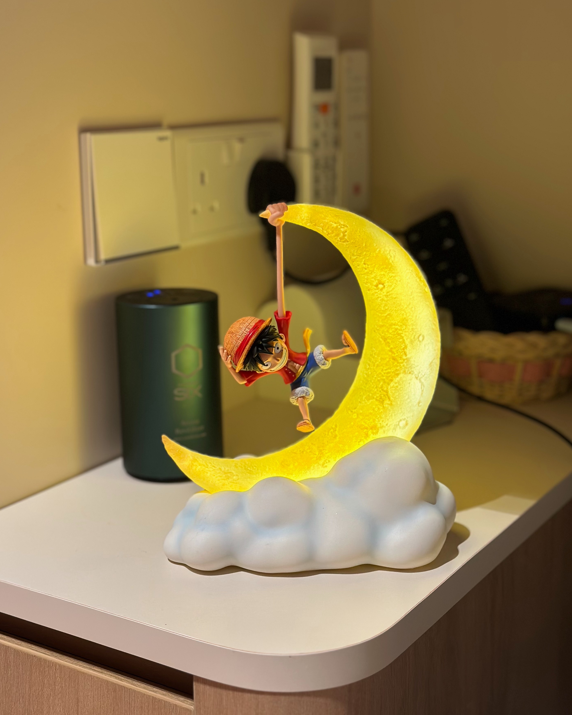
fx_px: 1143
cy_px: 316
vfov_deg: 34.7
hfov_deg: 28.1
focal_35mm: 54
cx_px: 278
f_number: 1.78
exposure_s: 1/60
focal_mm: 6.86
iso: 125
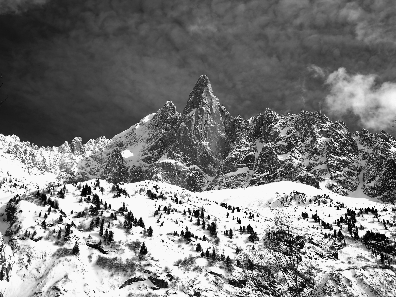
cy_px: 148
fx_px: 526
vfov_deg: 31.5
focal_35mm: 46
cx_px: 198
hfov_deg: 41.2
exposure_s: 1/200
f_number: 8
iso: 100
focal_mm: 23
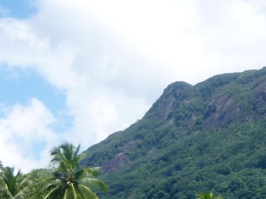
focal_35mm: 155
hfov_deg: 12.5
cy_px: 200
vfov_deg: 9.5
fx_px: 1191
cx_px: 316
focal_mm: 9.7
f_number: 5
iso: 100
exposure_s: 1/250
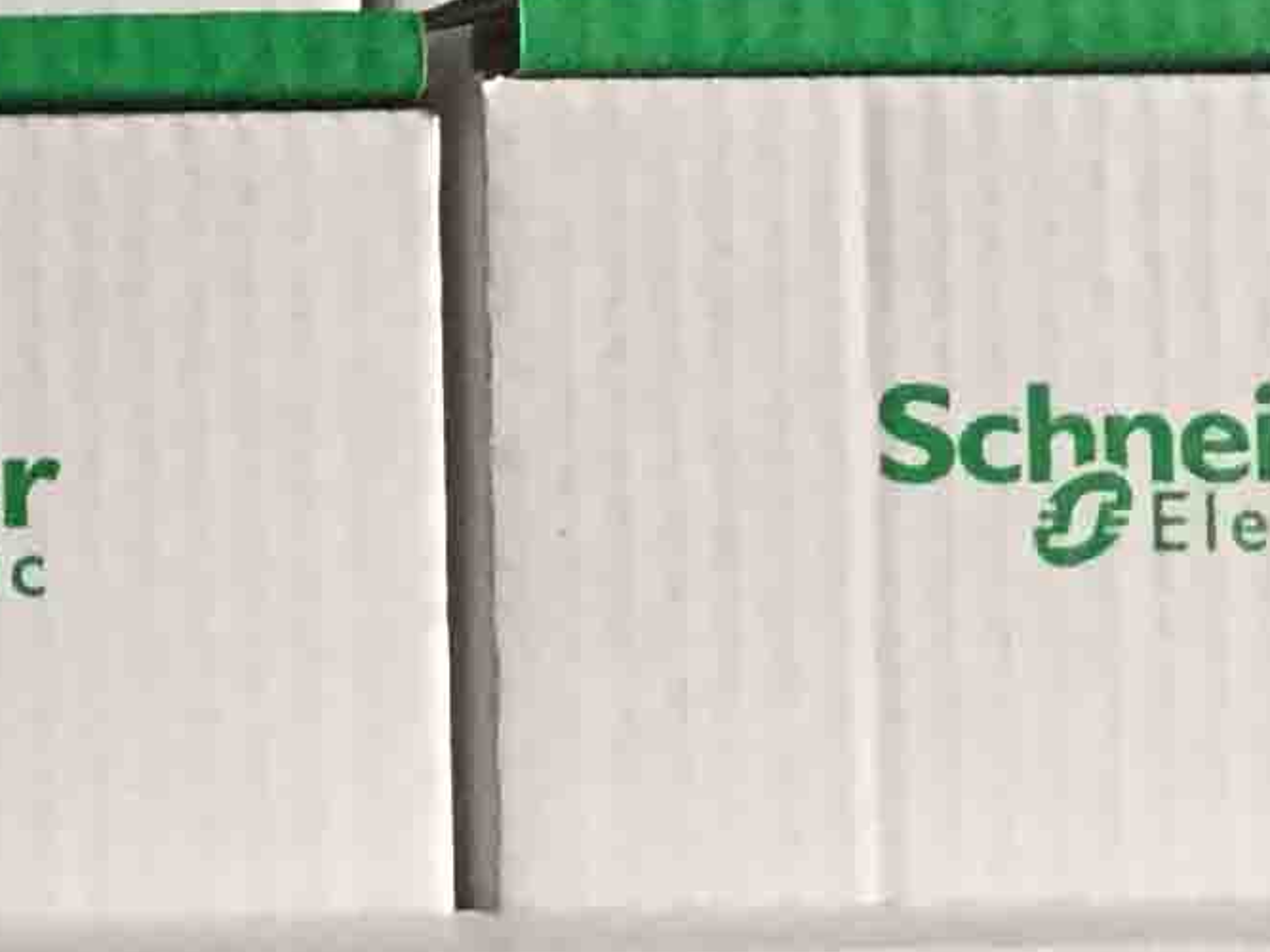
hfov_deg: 12.6
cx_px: -1064
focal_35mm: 142
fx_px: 5209
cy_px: 267
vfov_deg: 10.4
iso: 160
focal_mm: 4.15
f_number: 2.2
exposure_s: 1/33
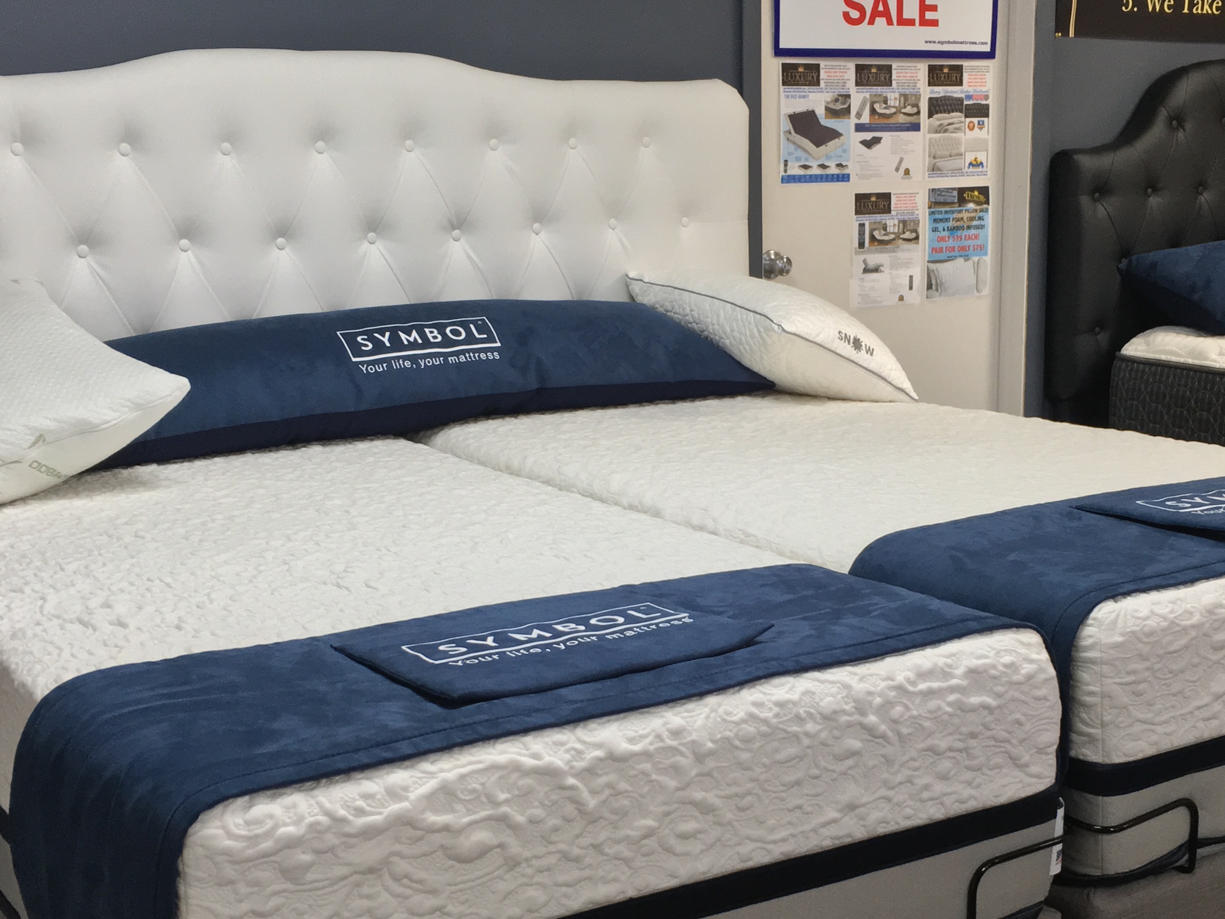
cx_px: 719
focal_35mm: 49
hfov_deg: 38.8
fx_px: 1734
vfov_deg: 29.6
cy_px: 570
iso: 80
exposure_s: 1/30
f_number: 2.2
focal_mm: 4.15
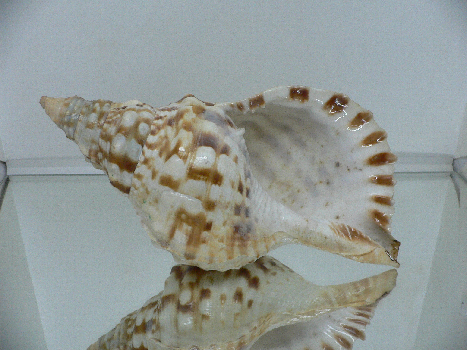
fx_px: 472
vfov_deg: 40.7
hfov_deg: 52.6
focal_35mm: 35
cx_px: 234
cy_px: 175
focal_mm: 4.6
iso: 200
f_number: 2.8
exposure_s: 1/60
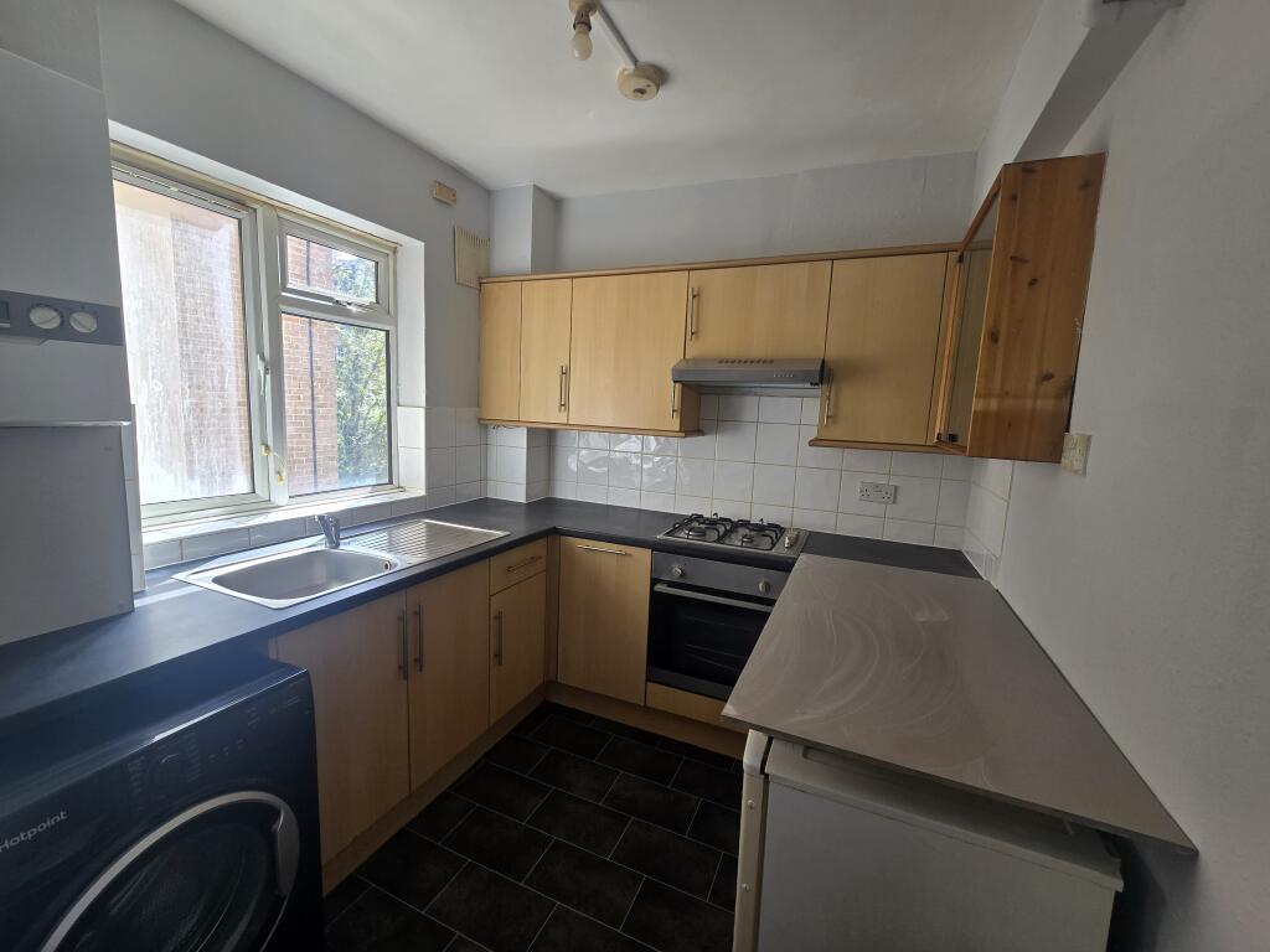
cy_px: 476
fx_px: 477
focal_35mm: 13
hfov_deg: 106.2
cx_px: 635
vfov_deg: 89.9
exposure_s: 1/115
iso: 50
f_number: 2.2
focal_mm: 2.2
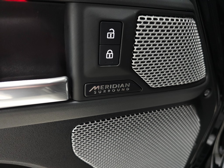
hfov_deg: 73.9
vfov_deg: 58.9
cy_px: 84
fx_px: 149
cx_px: 112
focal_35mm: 23
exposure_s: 1/40
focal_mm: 6.3
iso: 320
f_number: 1.7
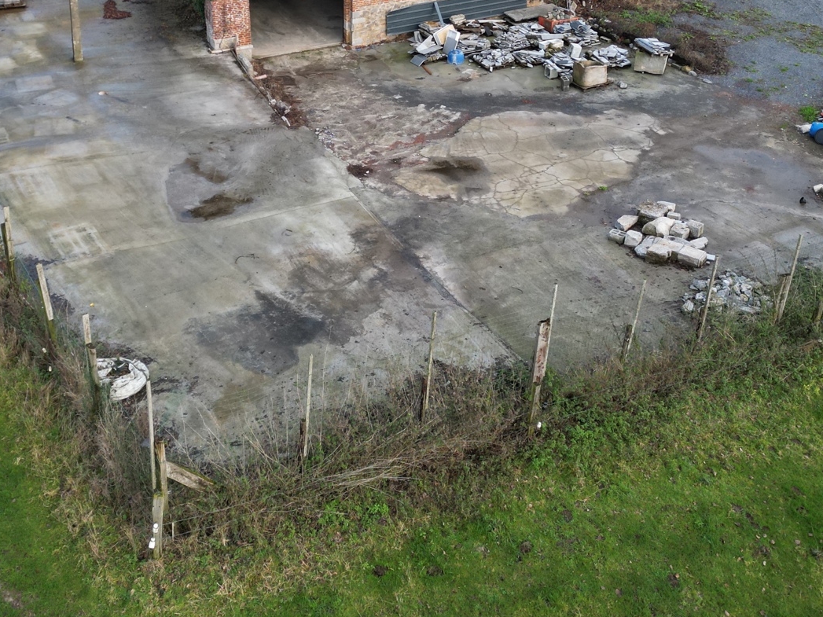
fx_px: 1046
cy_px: 107
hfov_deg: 42.9
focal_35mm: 44
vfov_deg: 31.8
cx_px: 361
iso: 200
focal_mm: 6.72
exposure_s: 1/640
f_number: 1.7
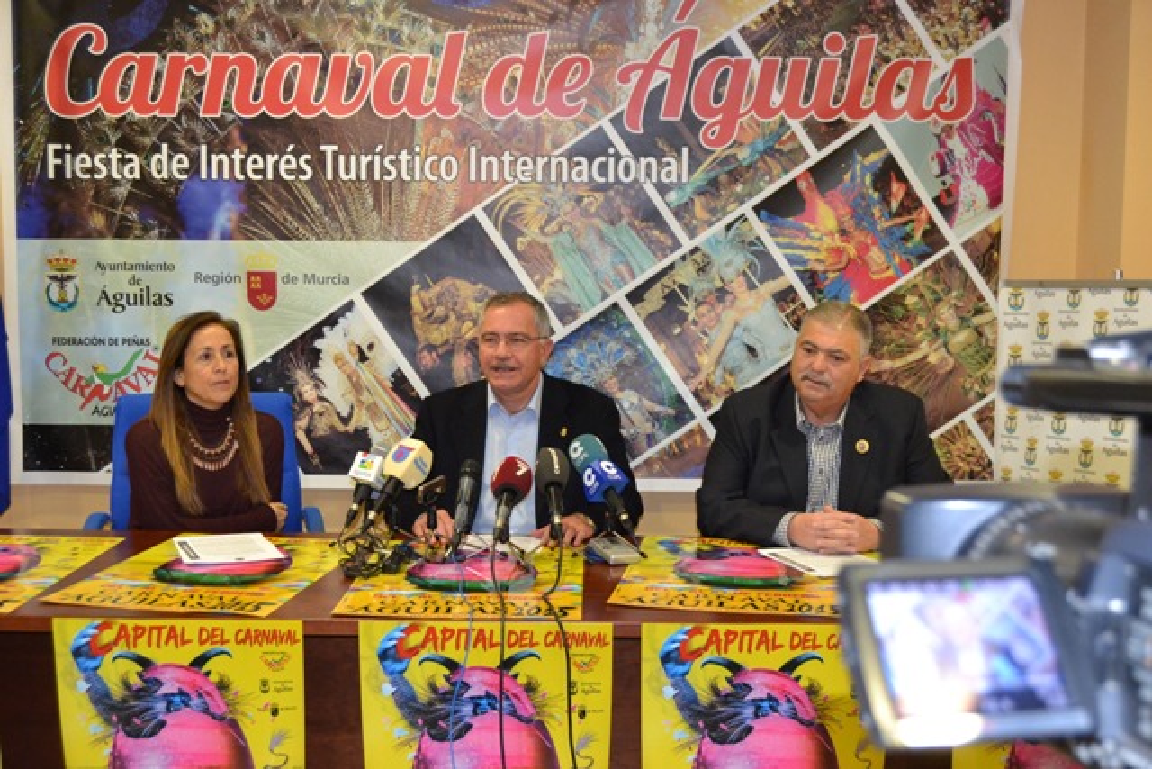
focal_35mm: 39
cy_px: 384
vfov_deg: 34.2
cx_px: 576
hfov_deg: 49.5
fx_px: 1248
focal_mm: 26
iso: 1800
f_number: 4
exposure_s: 1/60
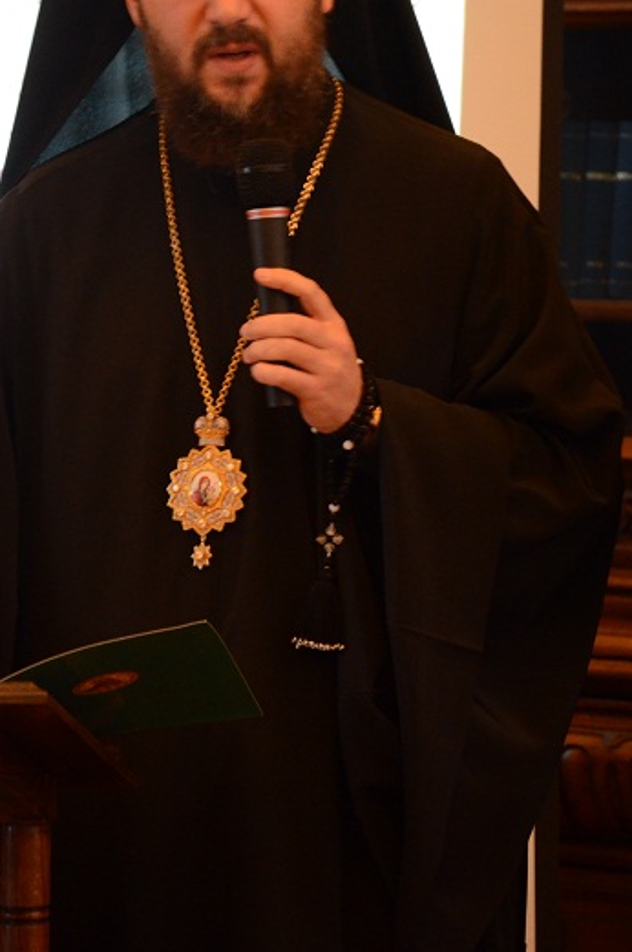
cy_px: 274
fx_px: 6012
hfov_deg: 6.0
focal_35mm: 228
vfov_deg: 9.0
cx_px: 234
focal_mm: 105
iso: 2000
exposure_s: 1/20
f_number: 5.6
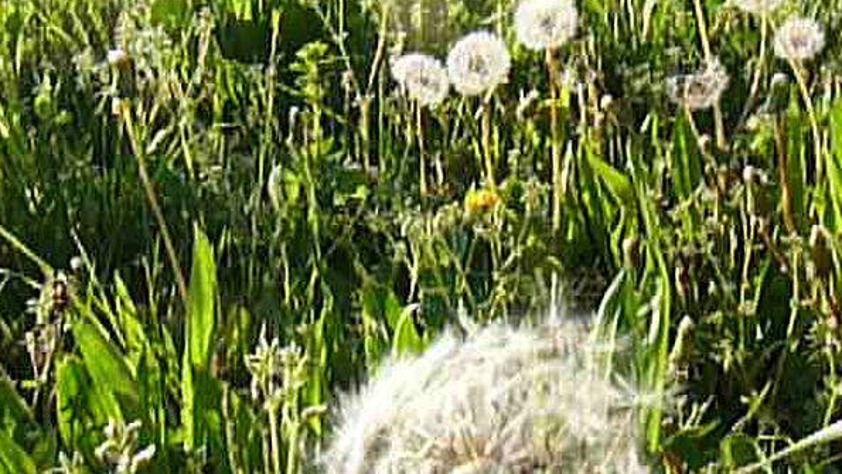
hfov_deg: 49.4
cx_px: 420
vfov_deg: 29.0
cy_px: 239
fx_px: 916
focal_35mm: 41
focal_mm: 4.7
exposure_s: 1/250
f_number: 8
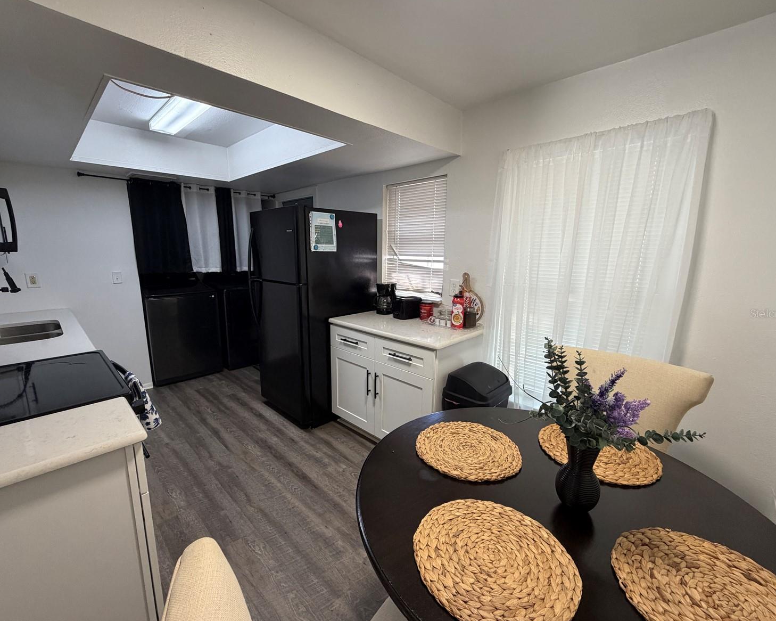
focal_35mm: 15
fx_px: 344
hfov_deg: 96.8
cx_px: 375
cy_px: 313
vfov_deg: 84.0
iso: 320
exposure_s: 1/120
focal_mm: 2.22
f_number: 2.2
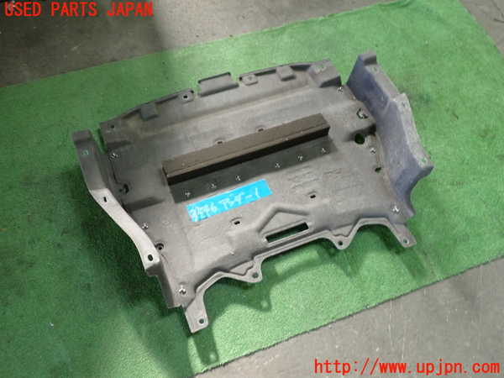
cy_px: 189
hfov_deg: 60.0
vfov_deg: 46.8
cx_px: 252
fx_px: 437
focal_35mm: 30
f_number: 2.3
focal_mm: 5.4
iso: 250
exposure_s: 1/30
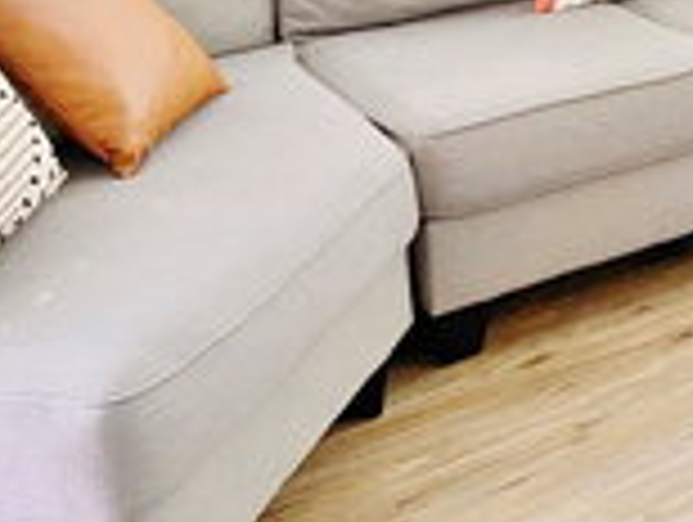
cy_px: -86
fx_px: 1444
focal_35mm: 72
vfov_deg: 19.4
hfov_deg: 25.0
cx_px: 776
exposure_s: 1/85
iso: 125
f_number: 1.8
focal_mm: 4.25
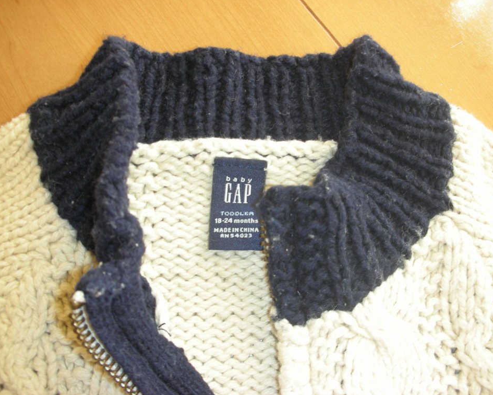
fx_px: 540
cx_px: 239
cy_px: 196
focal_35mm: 37
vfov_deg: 40.1
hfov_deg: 49.1
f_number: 3
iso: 50
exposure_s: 1/30
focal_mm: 5.8
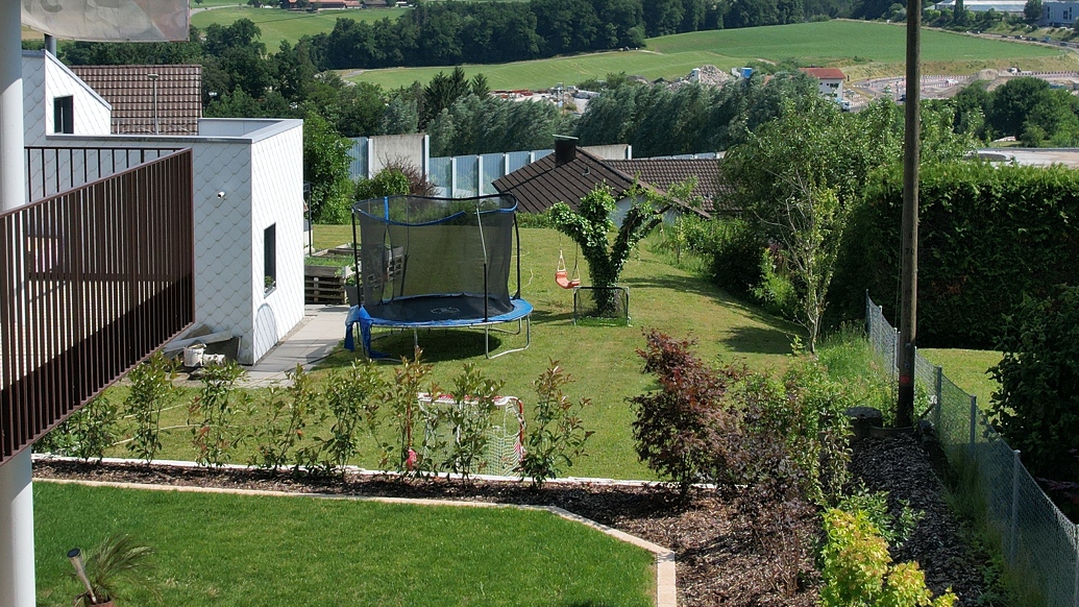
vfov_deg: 20.9
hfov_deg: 36.6
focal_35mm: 57
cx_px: 524
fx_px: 1631
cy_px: 141
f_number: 2.8
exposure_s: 1/2000
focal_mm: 8.38
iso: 100
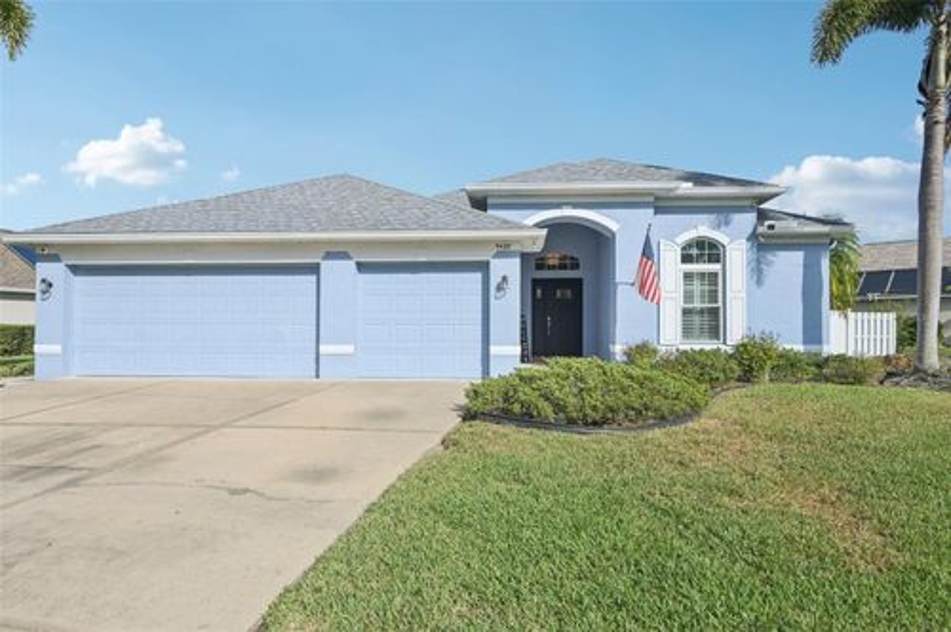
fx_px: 541
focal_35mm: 20
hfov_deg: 82.6
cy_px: 316
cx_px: 476
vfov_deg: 60.6
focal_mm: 20.5
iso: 400
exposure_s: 1/2000
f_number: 8
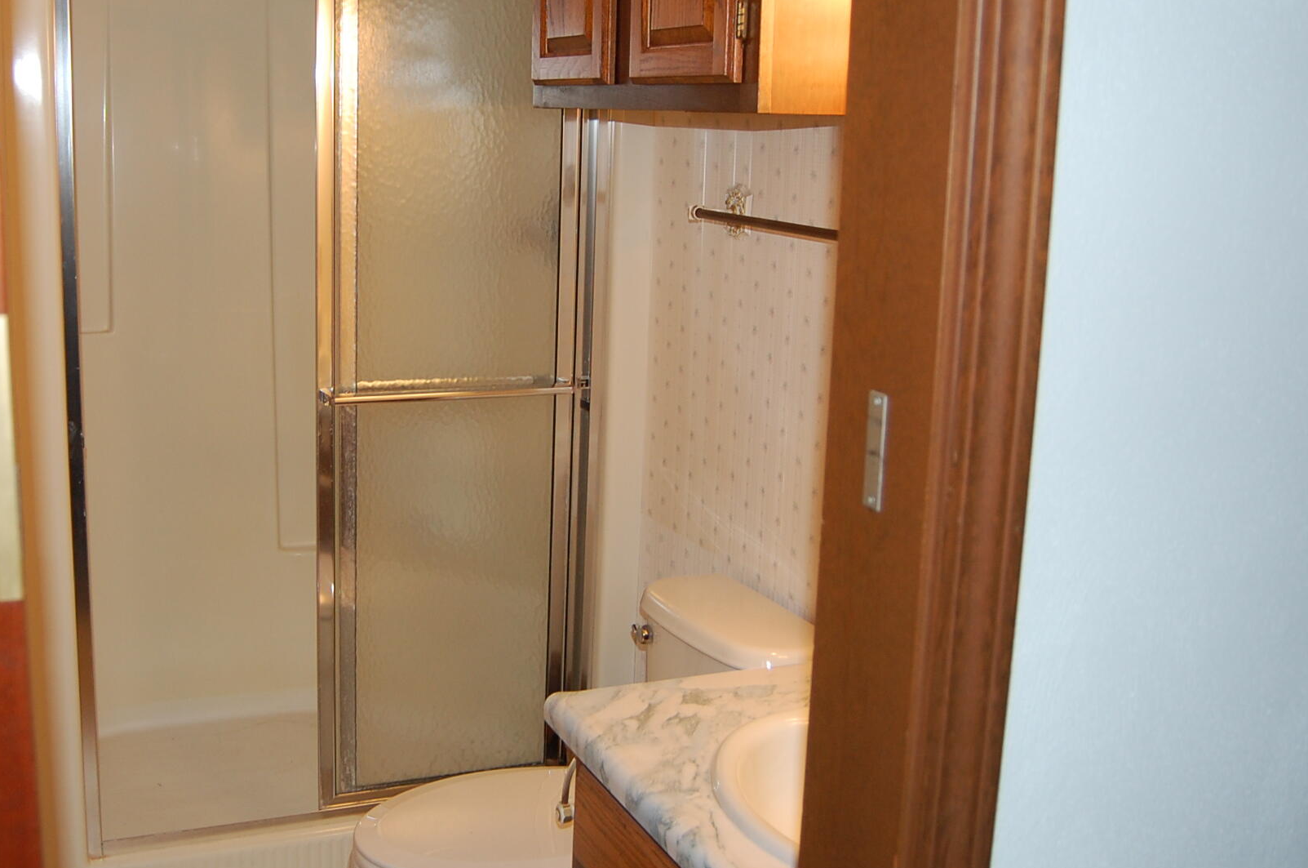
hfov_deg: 50.3
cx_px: 499
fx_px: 1378
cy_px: 367
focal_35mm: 38
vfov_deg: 34.9
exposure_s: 1/60
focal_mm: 18
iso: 400
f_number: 3.5
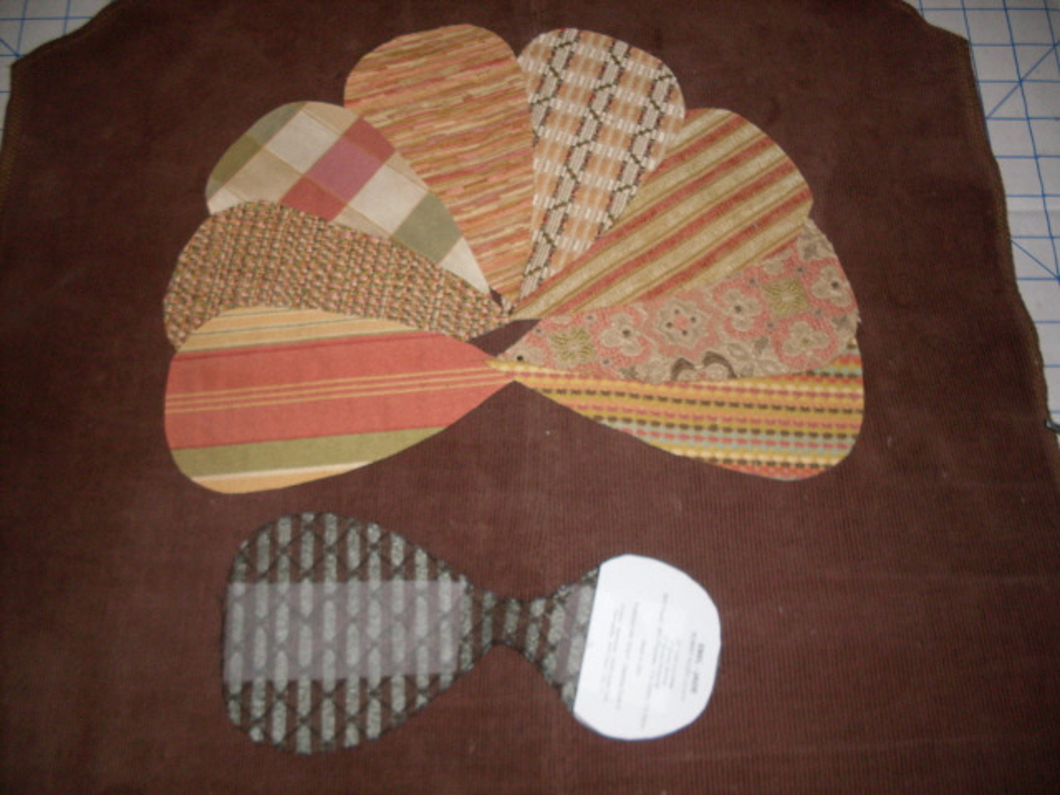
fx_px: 1164
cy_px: 398
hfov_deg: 49.0
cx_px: 530
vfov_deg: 37.7
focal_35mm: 38
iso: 100
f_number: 2.8
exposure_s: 1/45
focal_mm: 6.3
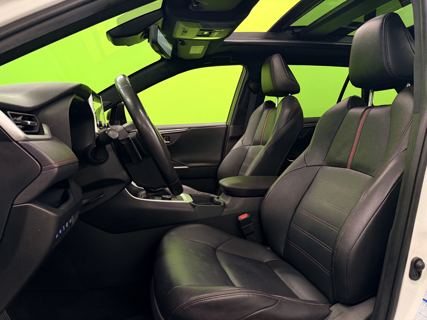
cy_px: 160
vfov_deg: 56.8
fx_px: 296
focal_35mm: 24
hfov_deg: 71.6
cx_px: 214
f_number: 1.78
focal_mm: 6.76
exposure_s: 1/50
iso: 160
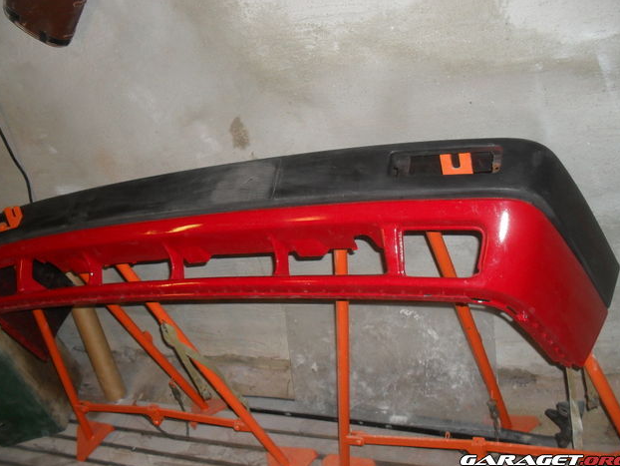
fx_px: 645
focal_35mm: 36
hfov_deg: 51.3
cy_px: 231
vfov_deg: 39.7
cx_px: 312
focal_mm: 6.3
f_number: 3.2
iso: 200
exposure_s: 1/45
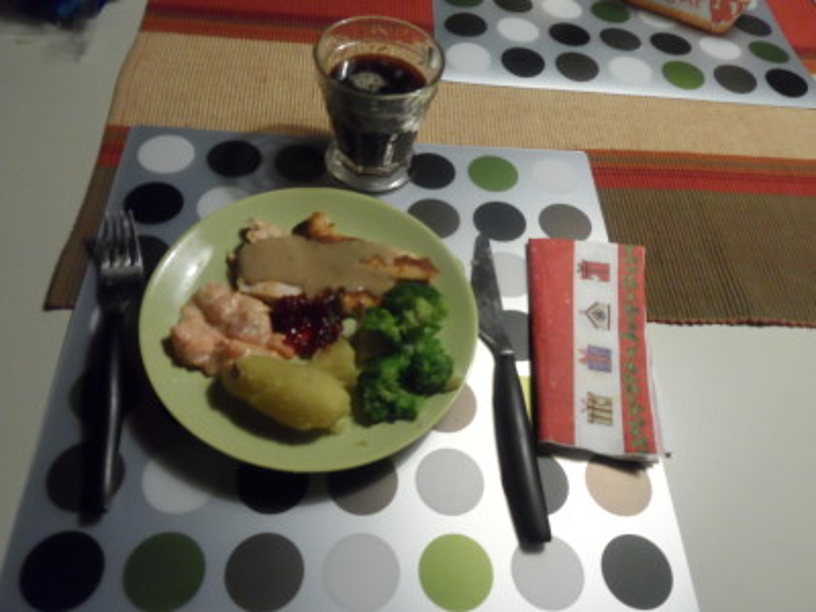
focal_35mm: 28
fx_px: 660
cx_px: 408
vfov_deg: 49.7
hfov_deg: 63.4
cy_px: 306
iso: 400
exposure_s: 1/20
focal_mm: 4.9
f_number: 3.1
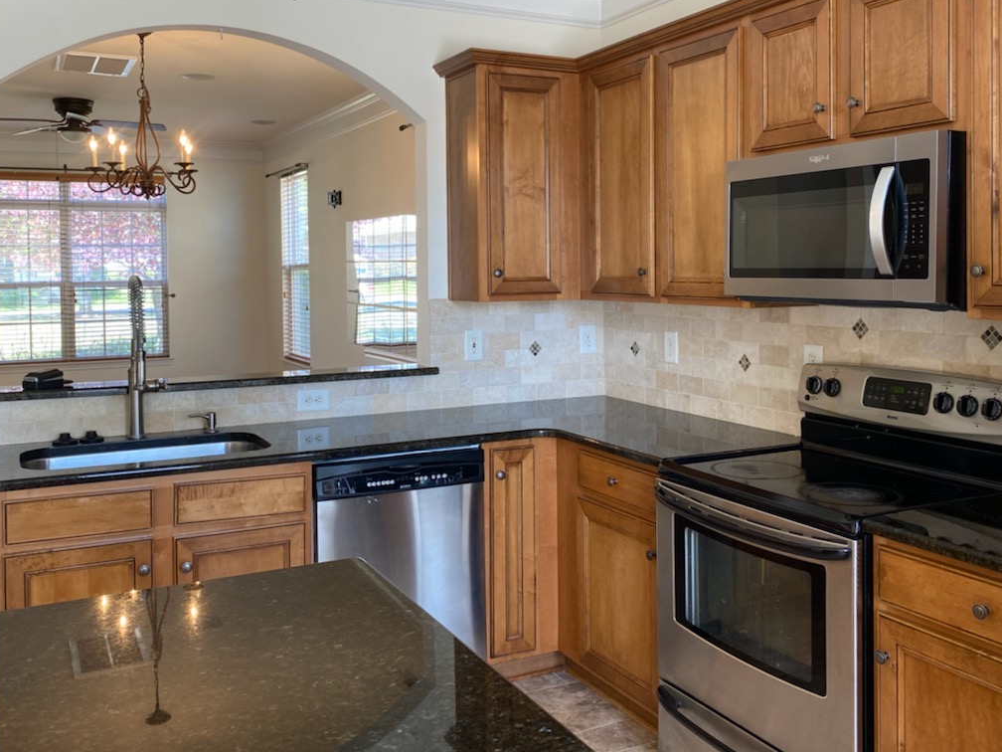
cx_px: 485
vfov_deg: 42.6
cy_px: 282
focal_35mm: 33
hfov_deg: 55.3
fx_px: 955
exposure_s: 1/60
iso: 64
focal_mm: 4.25
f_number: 1.8
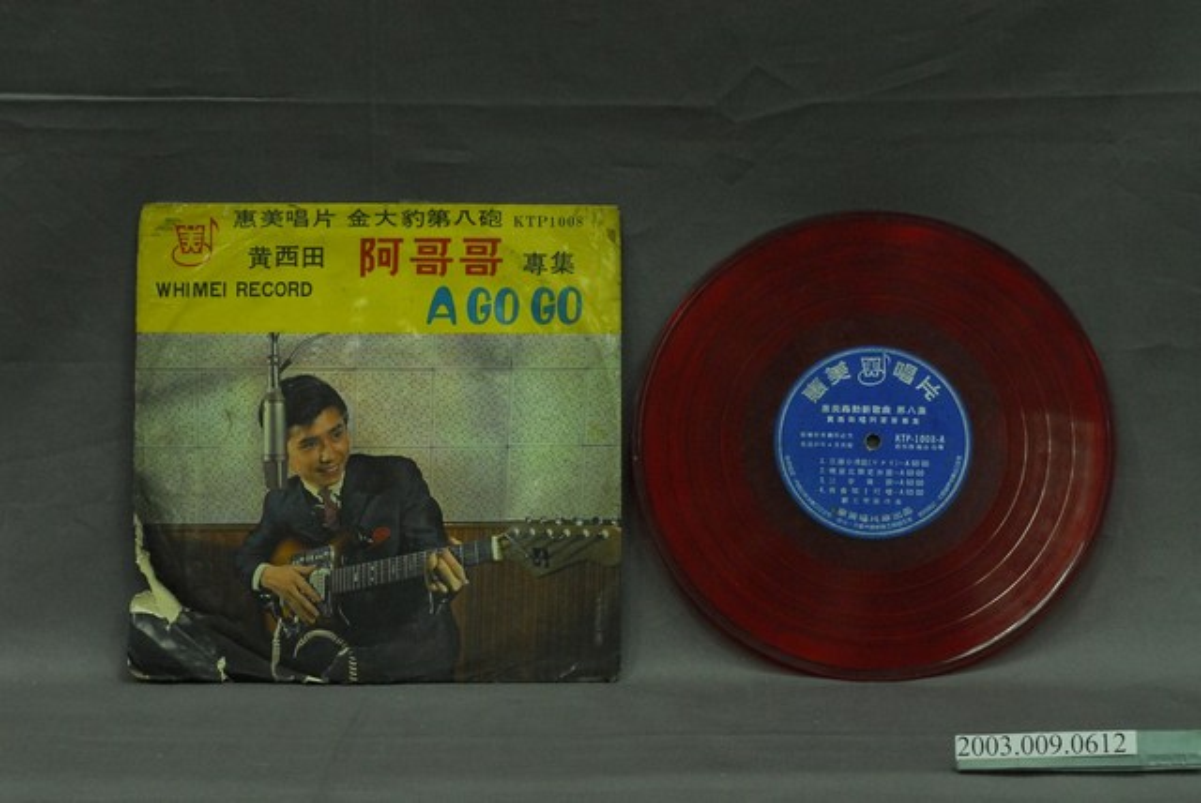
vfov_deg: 15.2
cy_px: 402
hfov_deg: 22.6
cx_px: 600
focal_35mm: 90
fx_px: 3005
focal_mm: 60
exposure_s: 1/20
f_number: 10
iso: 1000
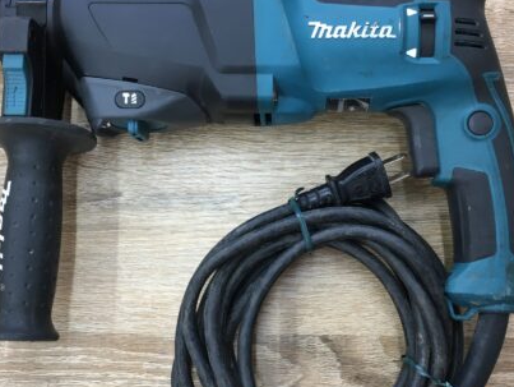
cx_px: 240
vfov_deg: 31.5
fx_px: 684
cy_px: 221
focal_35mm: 46
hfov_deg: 41.2
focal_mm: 4.15
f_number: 2.2
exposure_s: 1/30
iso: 25
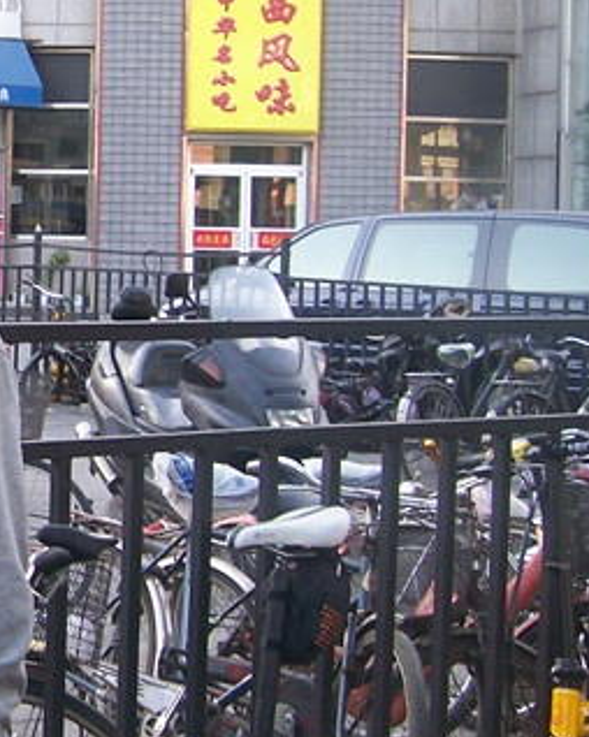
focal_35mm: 86
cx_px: -320
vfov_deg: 22.2
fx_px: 1876
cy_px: 285
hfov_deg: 16.2
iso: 80
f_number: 2.8
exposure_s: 1/58.1
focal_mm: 5.8
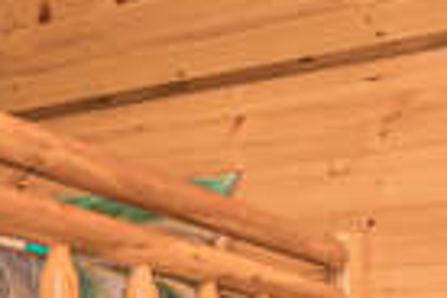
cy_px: 547
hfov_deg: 22.1
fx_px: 1105
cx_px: 13
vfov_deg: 13.6
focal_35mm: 89
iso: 400
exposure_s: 1/200
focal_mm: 16
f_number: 7.1
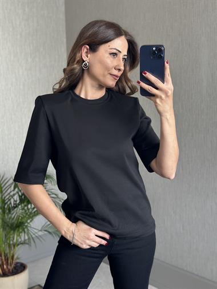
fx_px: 401
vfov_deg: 39.6
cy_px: 144
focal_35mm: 48
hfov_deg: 30.3
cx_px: 108
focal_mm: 6.86
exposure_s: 1/63
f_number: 1.78
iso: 125
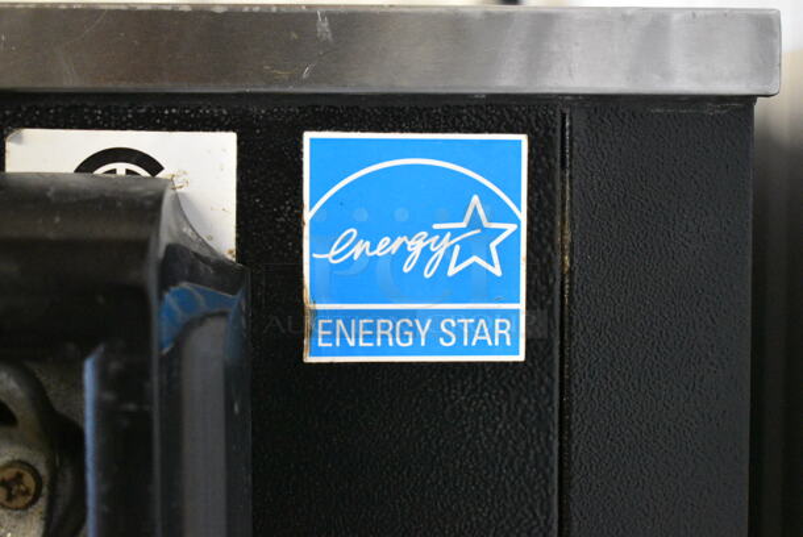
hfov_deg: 29.8
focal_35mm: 68
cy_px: 268
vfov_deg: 20.2
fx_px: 1507
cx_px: 402
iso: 6400
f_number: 5
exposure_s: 1/160
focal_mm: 45
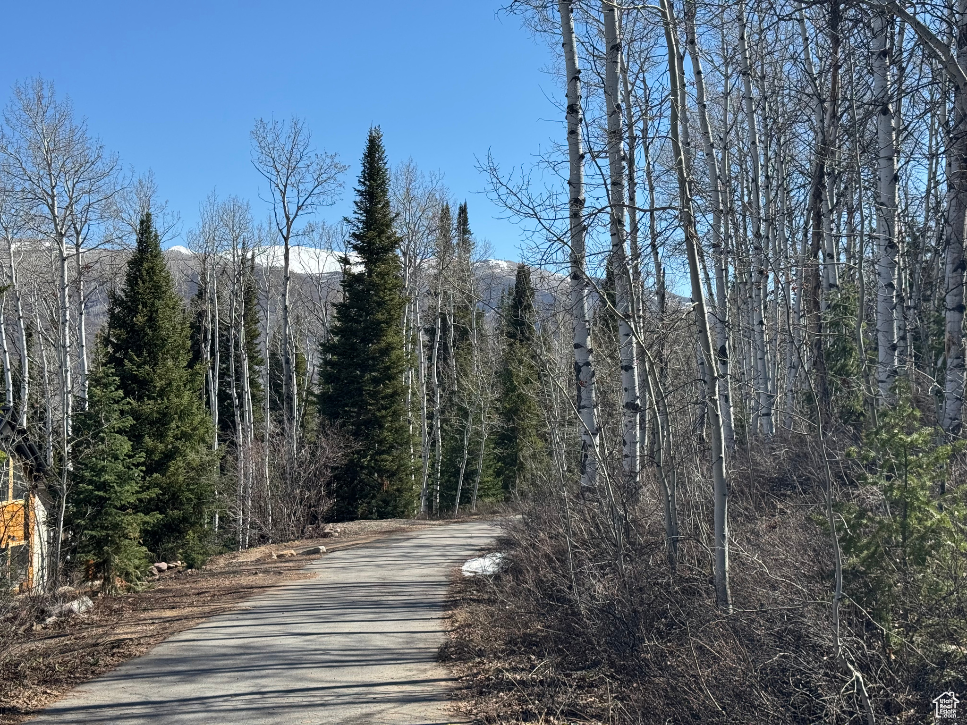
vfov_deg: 30.3
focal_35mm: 48
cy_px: 362
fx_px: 1341
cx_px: 484
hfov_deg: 39.7
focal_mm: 6.76
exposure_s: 1/3610
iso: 64
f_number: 1.78
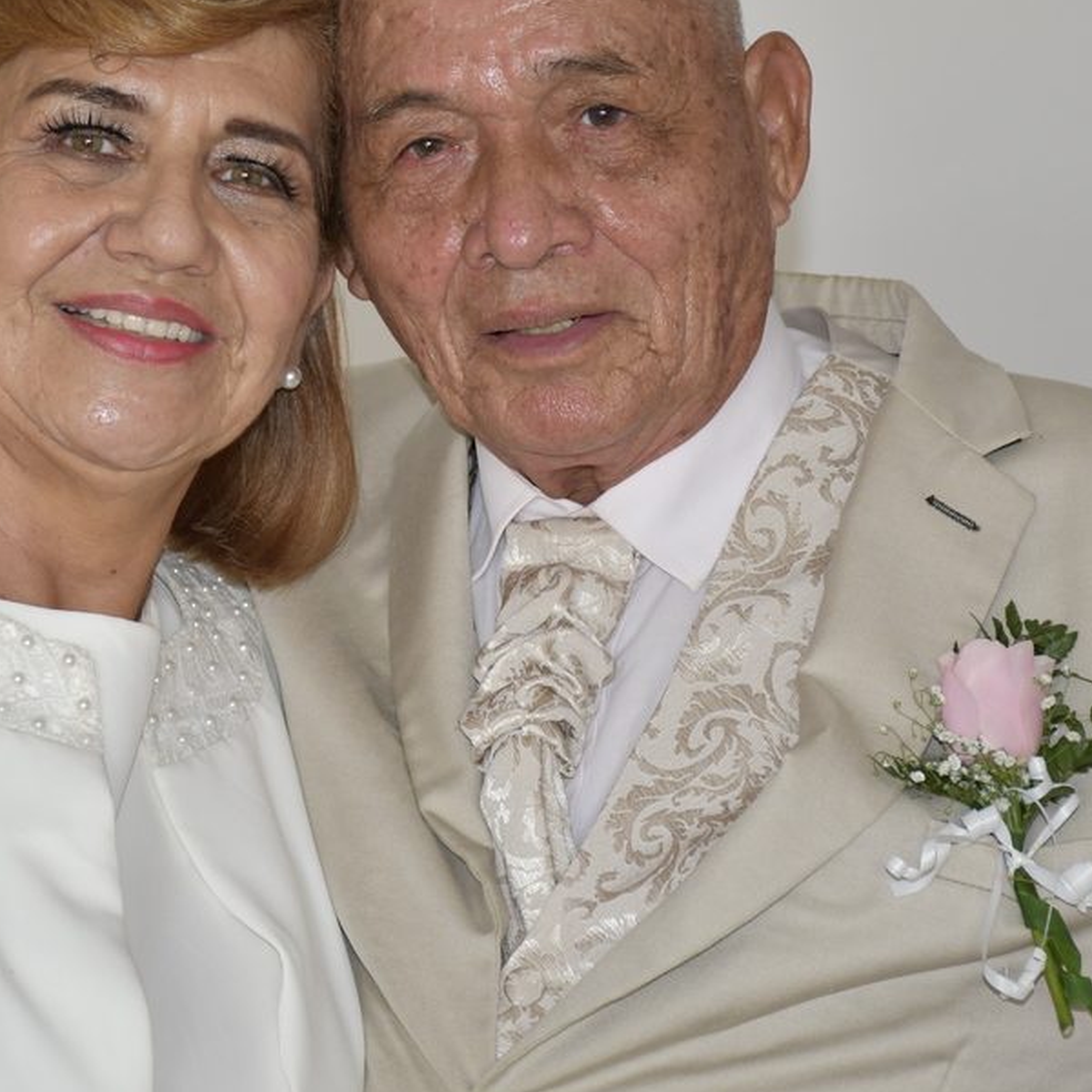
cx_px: 248
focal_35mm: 158
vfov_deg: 11.1
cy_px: 386
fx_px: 5639
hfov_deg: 11.0
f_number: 5
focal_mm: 62
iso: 560
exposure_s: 1/60
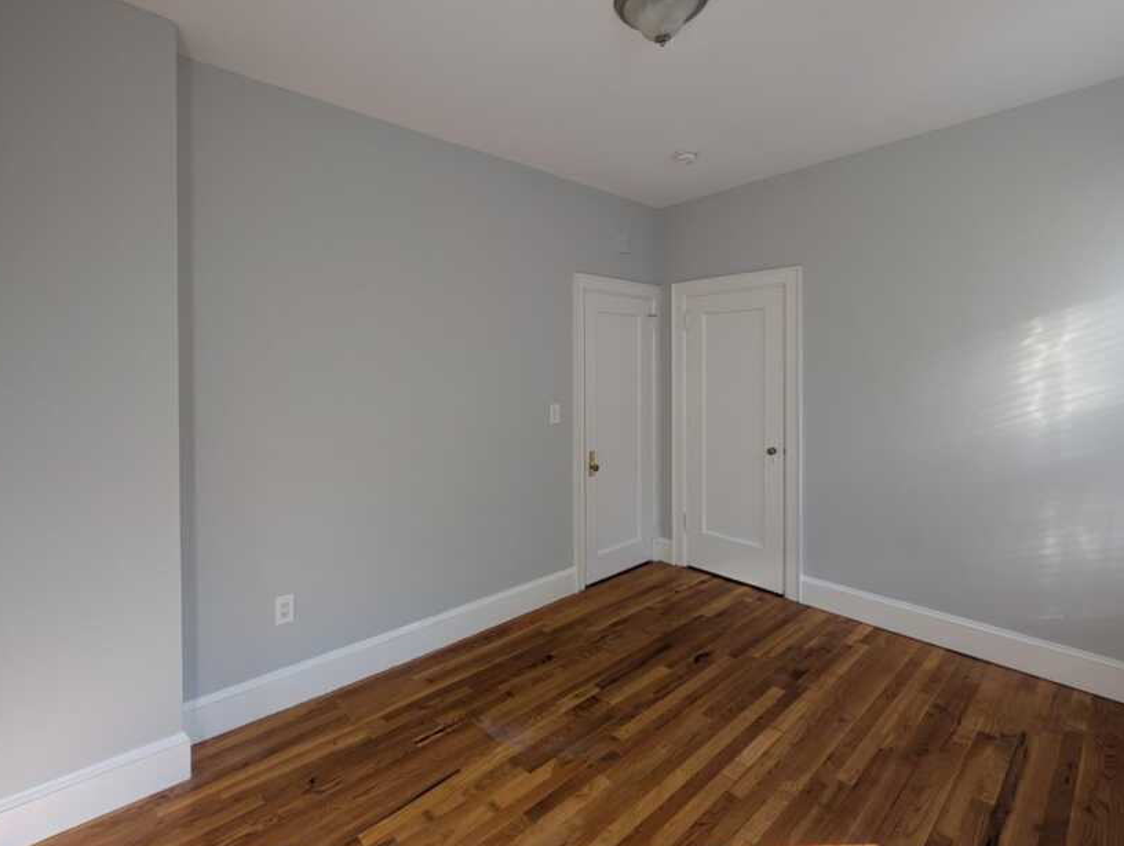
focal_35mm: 15
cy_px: 372
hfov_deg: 98.0
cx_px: 529
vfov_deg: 81.5
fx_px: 488
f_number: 1.7
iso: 42
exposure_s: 1/76.5
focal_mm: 2.02
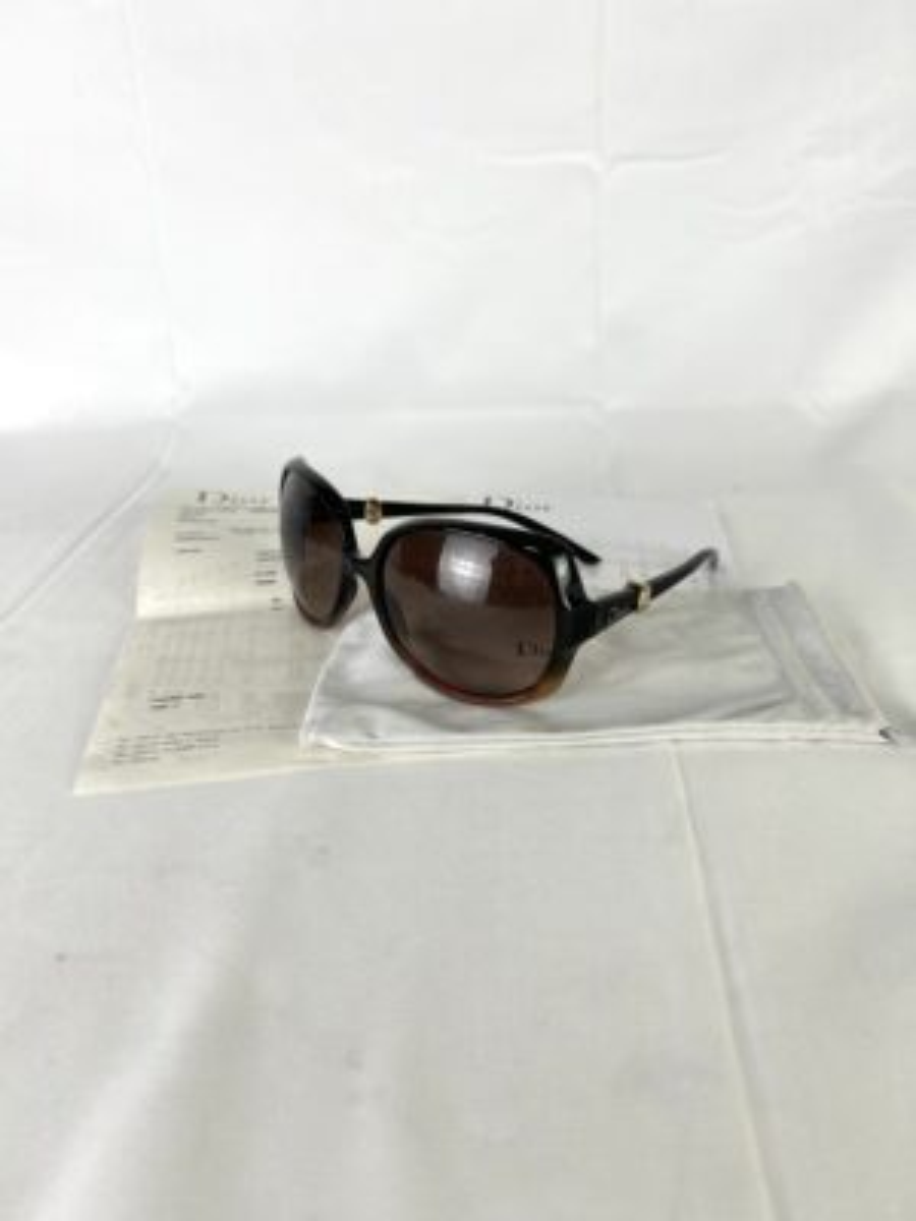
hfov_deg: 53.1
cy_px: 610
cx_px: 458
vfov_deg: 67.3
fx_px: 917
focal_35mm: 26
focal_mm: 5.7
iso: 32
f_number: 1.5
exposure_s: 1/136
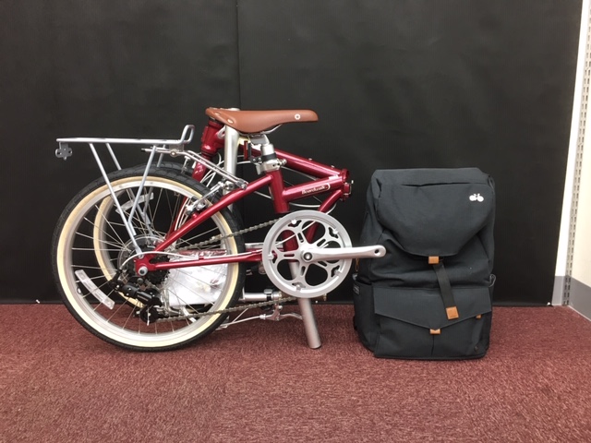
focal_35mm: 29
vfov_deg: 48.2
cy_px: 222
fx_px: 495
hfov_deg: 61.7
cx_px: 296
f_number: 2.2
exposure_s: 1/30
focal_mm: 4.15
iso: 80
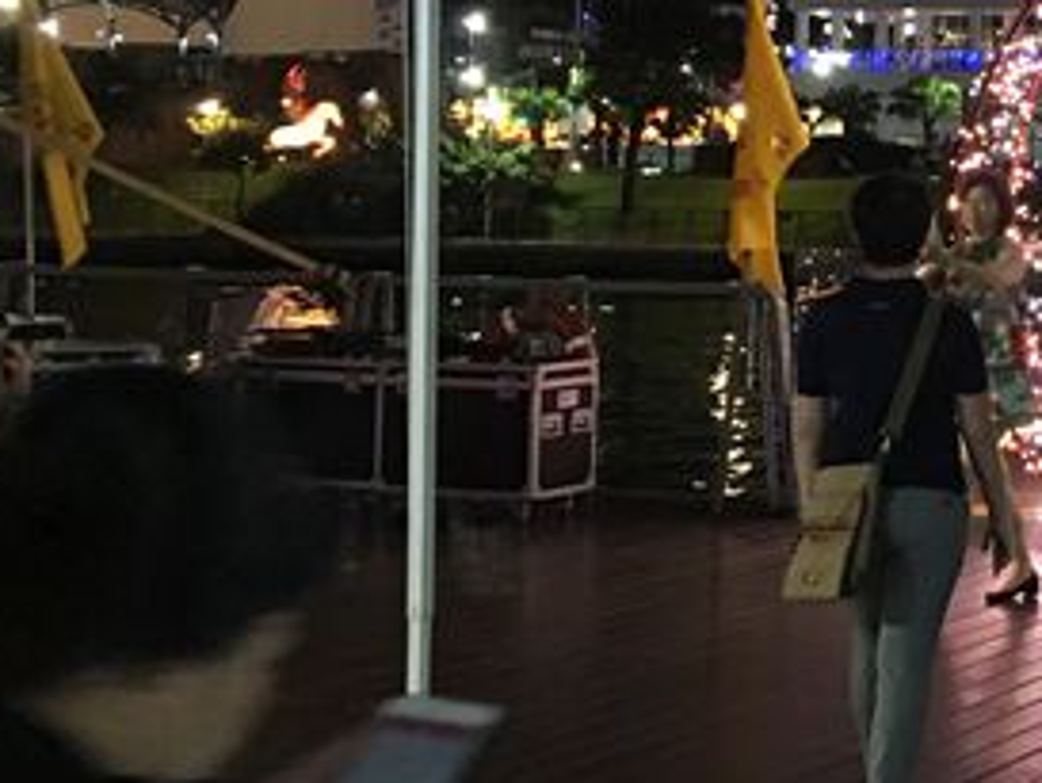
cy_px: 73
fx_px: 2560
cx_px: 1347
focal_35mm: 85
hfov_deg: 21.0
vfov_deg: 17.1
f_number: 2.2
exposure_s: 1/8
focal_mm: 4.15
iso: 100
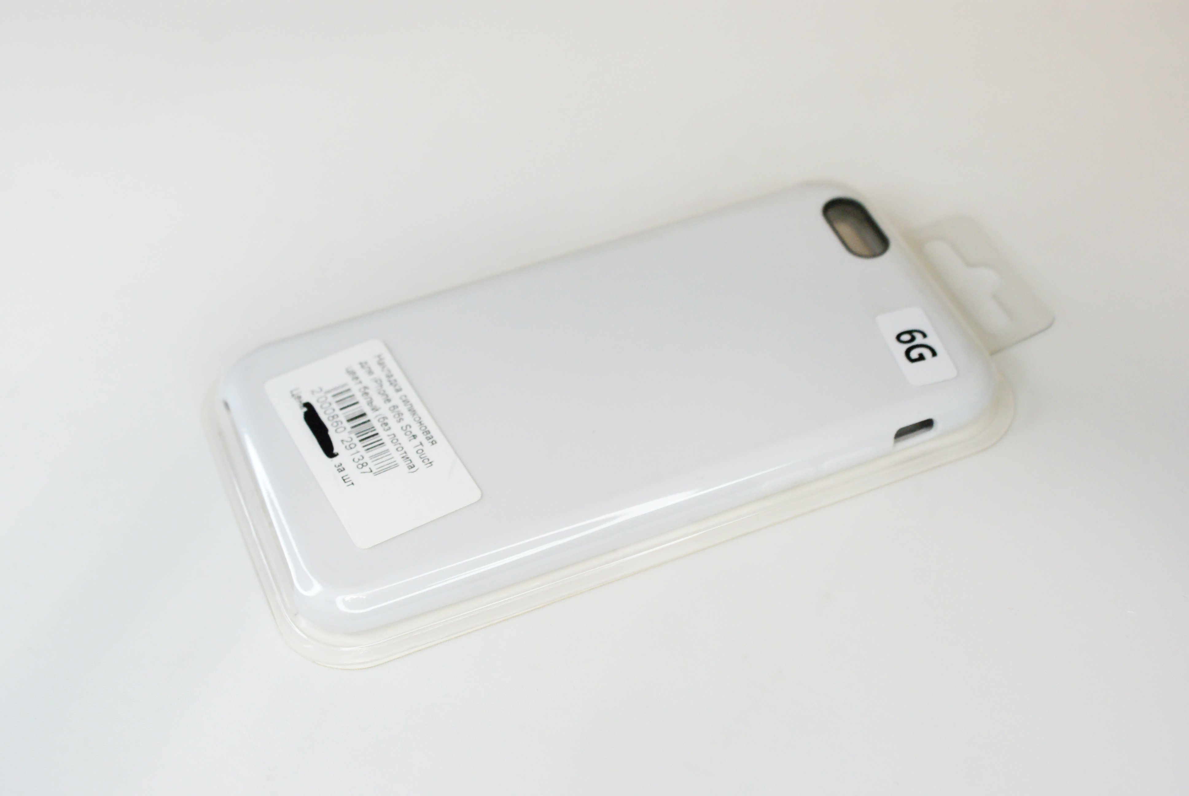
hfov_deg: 37.8
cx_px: 594
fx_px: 1736
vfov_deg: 25.8
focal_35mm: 52
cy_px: 398
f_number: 5.6
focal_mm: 35
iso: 1600
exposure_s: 1/160
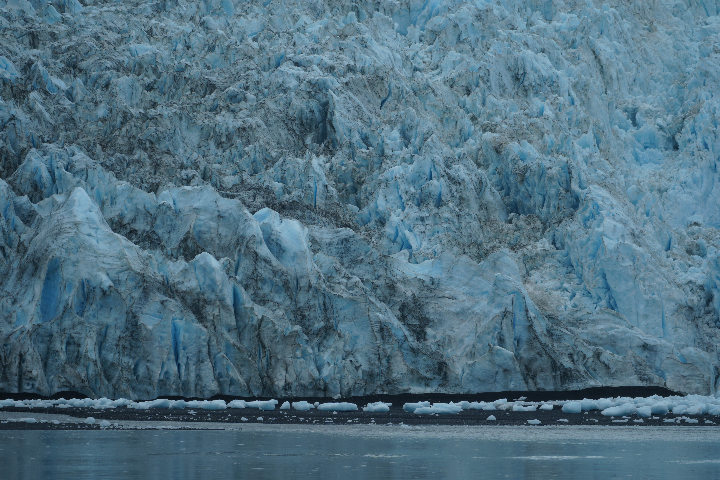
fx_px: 4120
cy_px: 240
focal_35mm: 206
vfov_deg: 6.7
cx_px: 360
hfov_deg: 10.0
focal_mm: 206
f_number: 5.6
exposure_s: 1/250
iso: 100
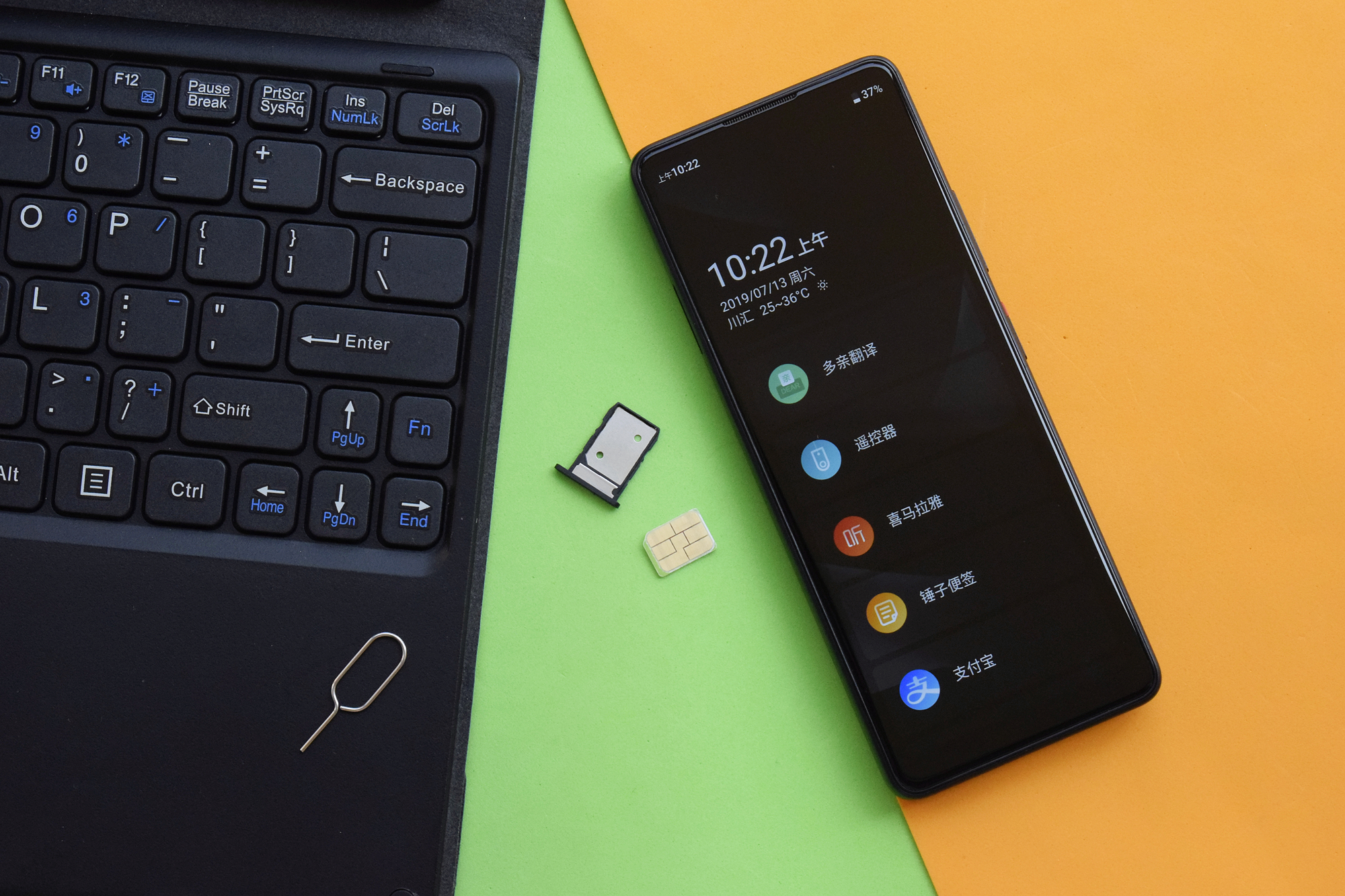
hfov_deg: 24.6
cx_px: 672
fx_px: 3082
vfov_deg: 16.6
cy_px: 448
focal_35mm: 82
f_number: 11
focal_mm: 55
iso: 3200
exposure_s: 1/500
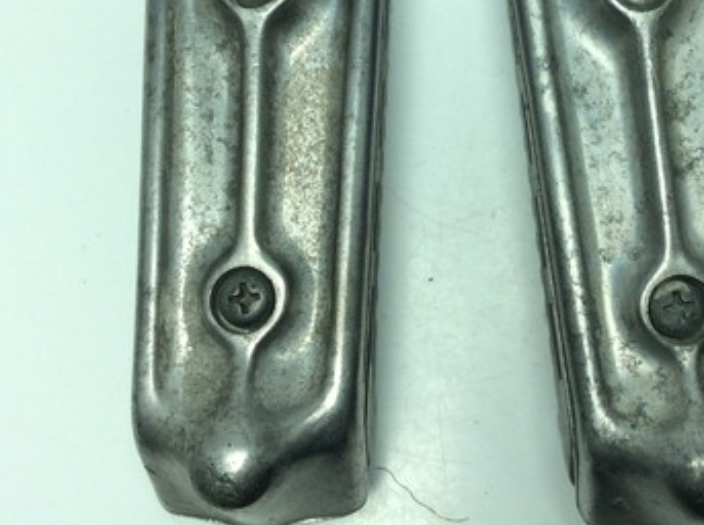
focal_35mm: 56
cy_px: 100
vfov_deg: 25.5
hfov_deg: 34.3
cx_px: 425
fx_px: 1137
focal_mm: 3.3
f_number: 2.4
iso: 32
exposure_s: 1/420
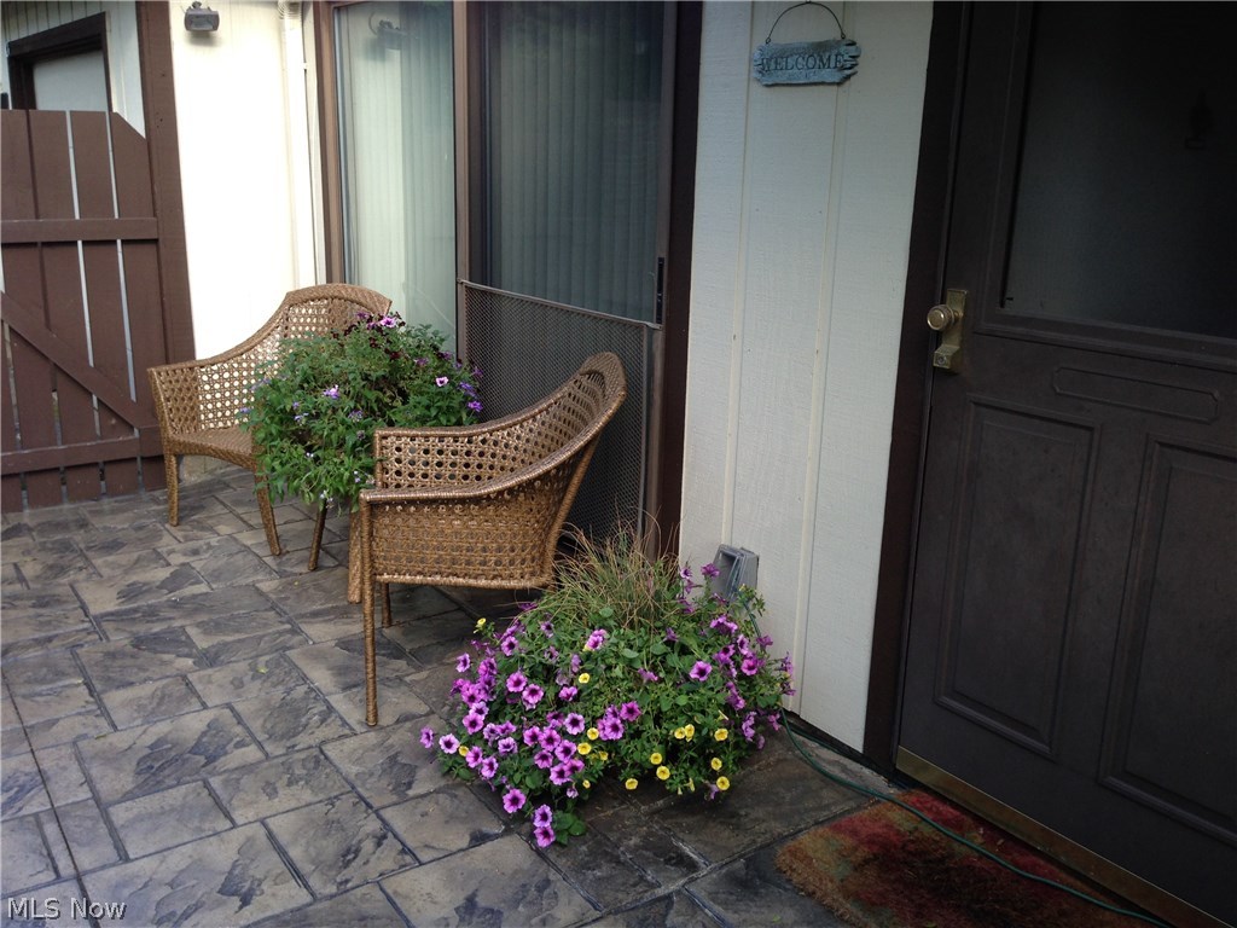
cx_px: 618
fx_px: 1179
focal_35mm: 33
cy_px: 464
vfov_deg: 42.9
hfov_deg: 55.4
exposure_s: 1/120
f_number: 2.4
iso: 50
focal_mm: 4.12
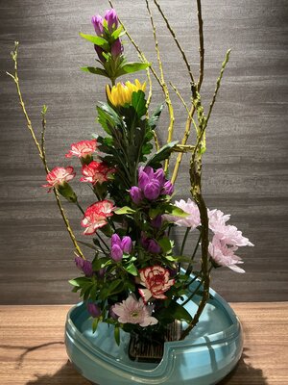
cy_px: 192
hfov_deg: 48.2
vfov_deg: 61.7
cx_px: 144
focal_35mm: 29
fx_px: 322
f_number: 1.8
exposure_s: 1/50
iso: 100
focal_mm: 3
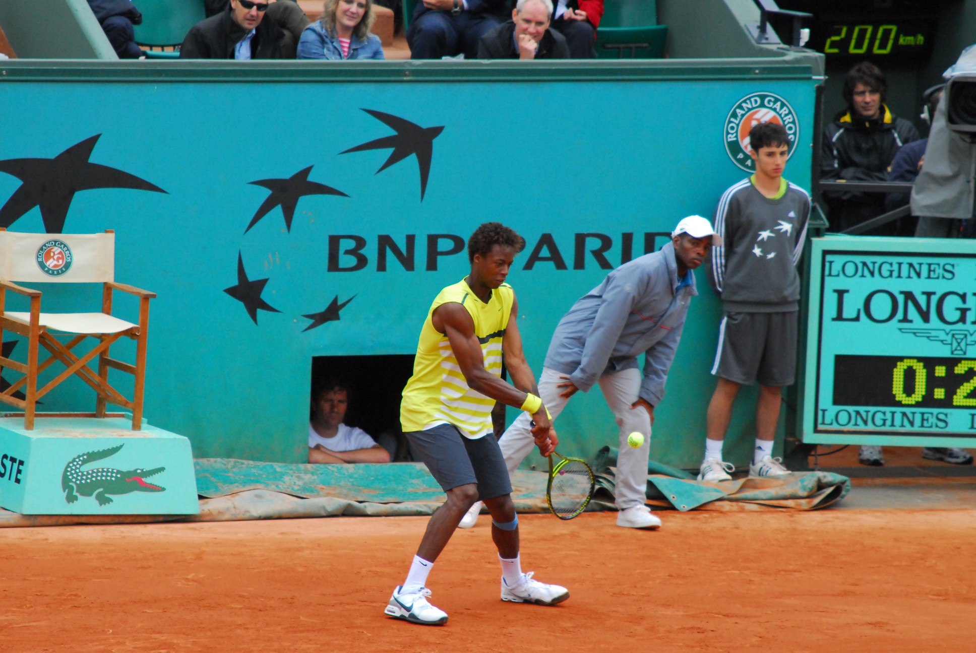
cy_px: 326
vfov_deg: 3.3
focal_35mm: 420
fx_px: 11400
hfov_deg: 4.9
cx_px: 488
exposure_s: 1/1600
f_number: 5
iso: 800
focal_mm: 280
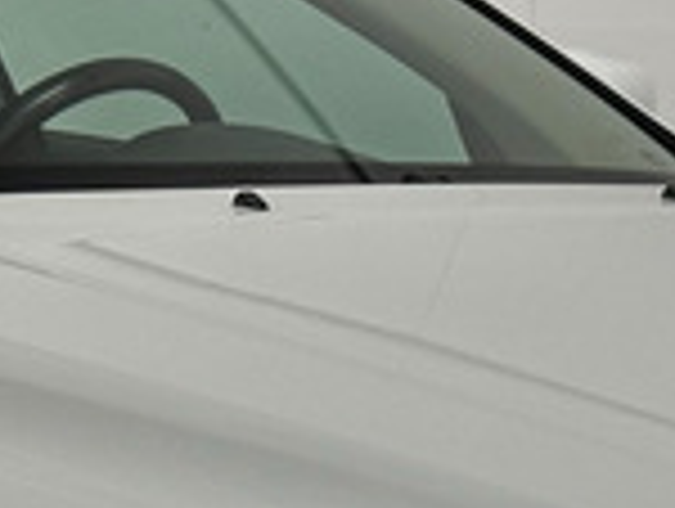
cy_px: 850
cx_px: 878
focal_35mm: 192
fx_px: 3750
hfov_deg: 10.1
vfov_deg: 7.6
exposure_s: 1/50
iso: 100
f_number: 1.78
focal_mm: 6.86
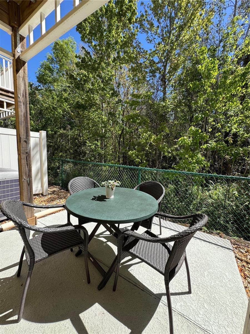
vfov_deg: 102.1
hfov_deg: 85.7
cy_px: 167
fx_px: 135
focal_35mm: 14
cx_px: 125
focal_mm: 2.22
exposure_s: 1/669
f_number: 2.2
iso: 50
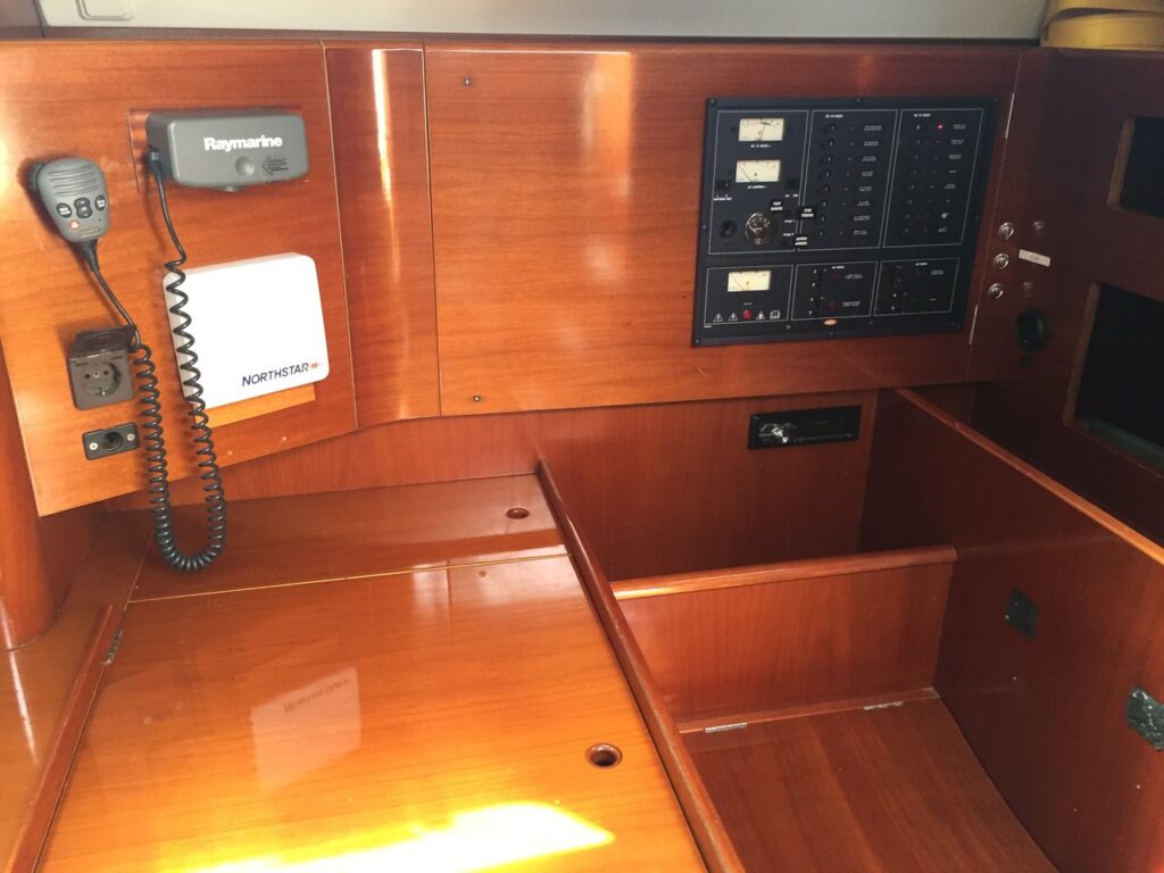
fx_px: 975
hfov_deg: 61.7
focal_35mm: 29
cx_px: 582
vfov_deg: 48.2
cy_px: 436
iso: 125
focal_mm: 4.15
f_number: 2.2
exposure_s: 1/33
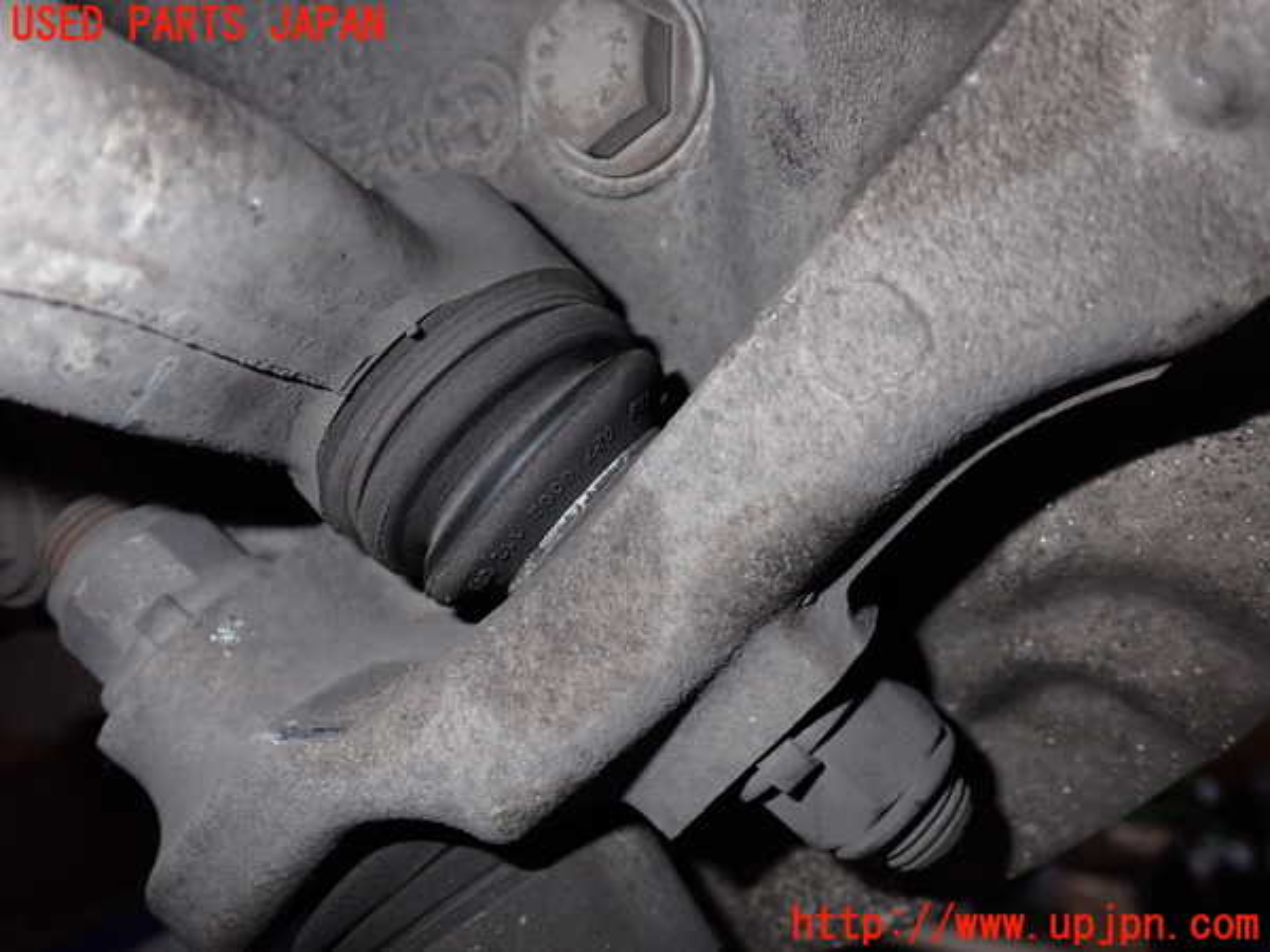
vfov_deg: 46.8
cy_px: 476
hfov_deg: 60.0
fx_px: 1101
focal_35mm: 30
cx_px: 635
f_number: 6.3
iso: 400
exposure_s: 1/125
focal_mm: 5.4
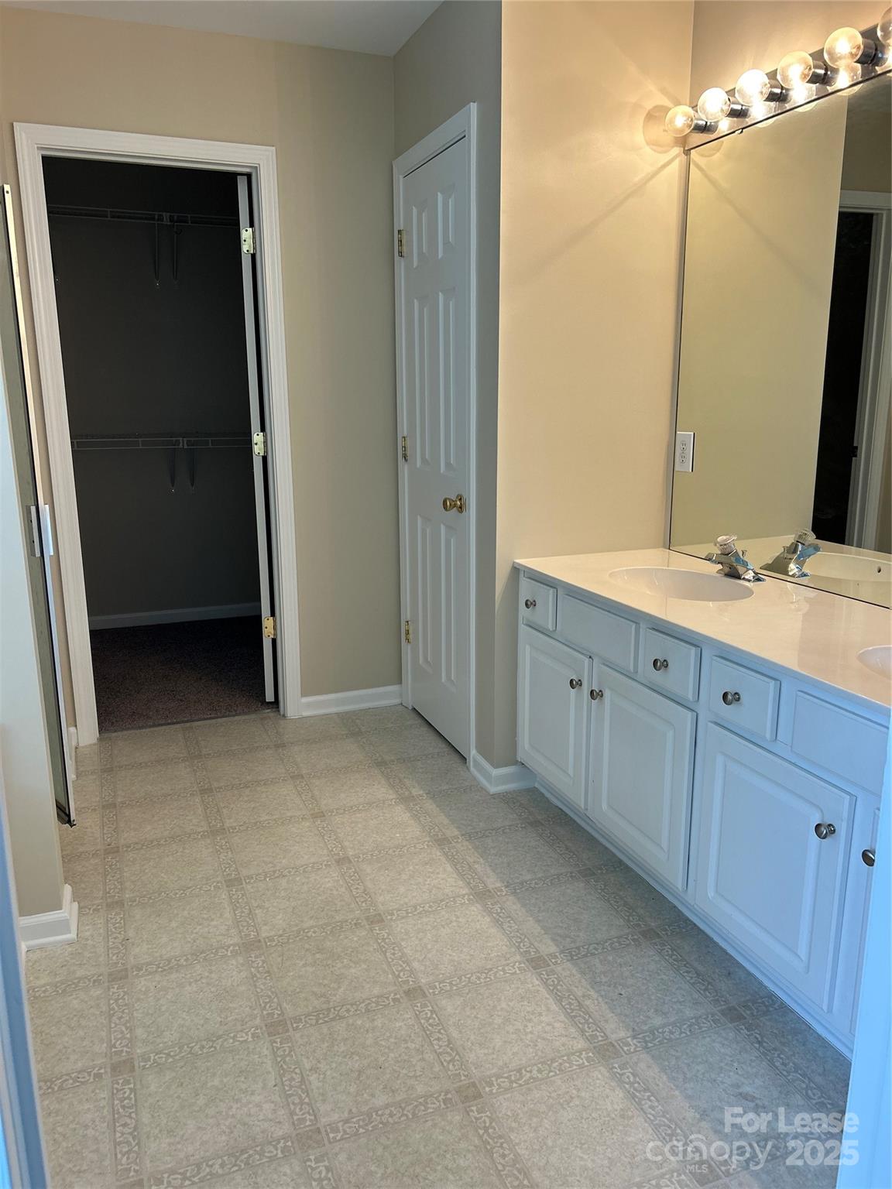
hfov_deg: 53.1
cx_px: 446
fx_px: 893
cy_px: 594
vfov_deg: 67.3
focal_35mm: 26
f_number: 1.5
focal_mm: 5.7
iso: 80
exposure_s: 1/120
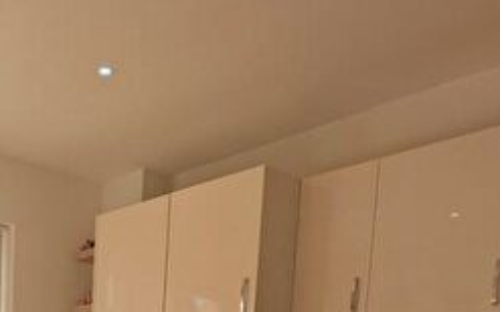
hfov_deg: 39.8
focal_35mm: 48
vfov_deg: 21.5
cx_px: 86
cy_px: 493
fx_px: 654
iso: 43
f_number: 2.2
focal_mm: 2.35
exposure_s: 1/2817
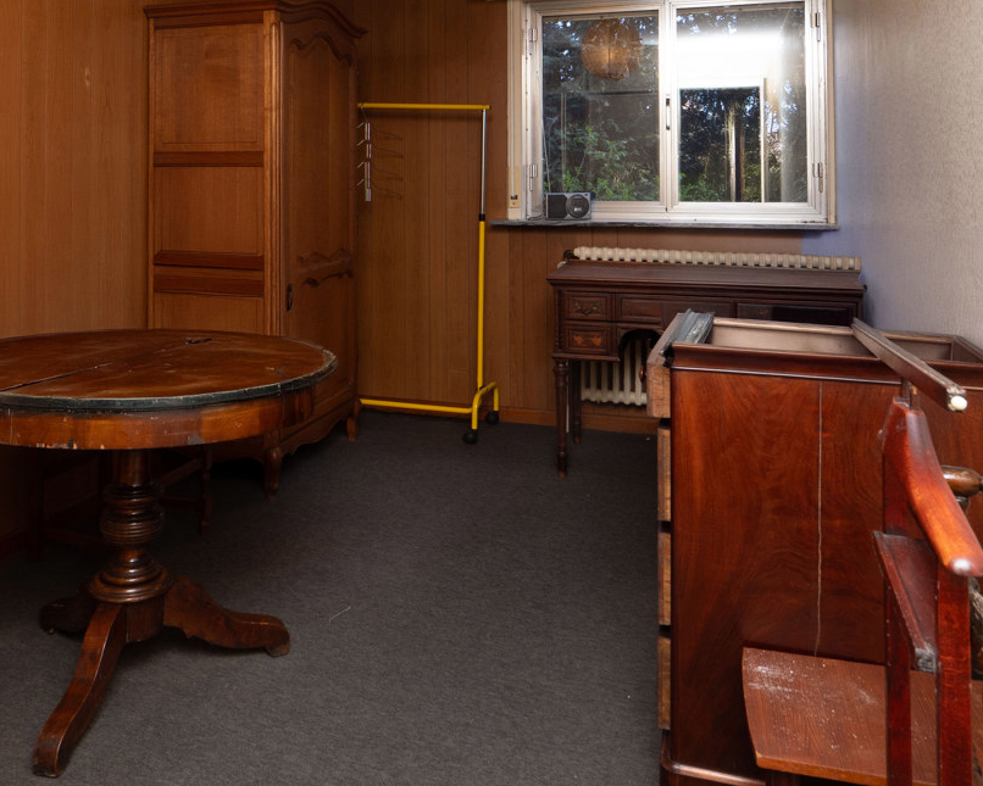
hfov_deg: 56.8
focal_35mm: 31
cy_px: 240
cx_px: 407
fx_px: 902
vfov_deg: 46.1
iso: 200
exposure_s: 1/60
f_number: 5
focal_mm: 8
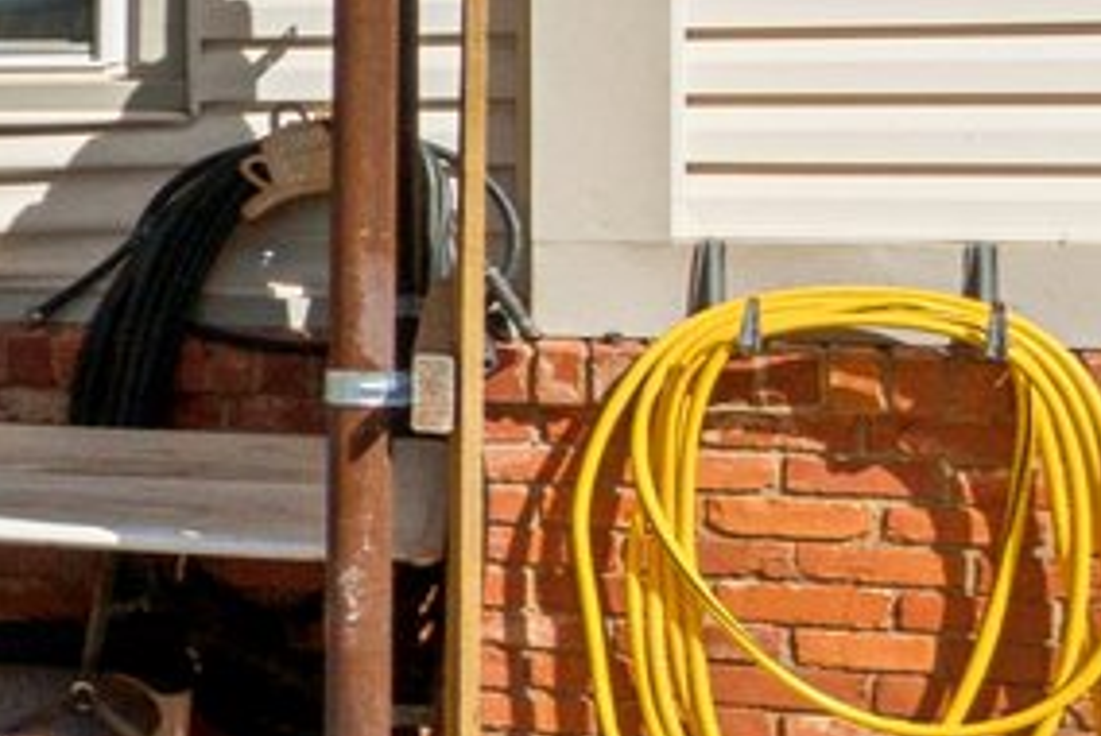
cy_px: 95
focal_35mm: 108
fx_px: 3306
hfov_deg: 10.8
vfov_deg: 12.6
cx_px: -2369
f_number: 9
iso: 100
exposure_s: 1/500
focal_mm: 10
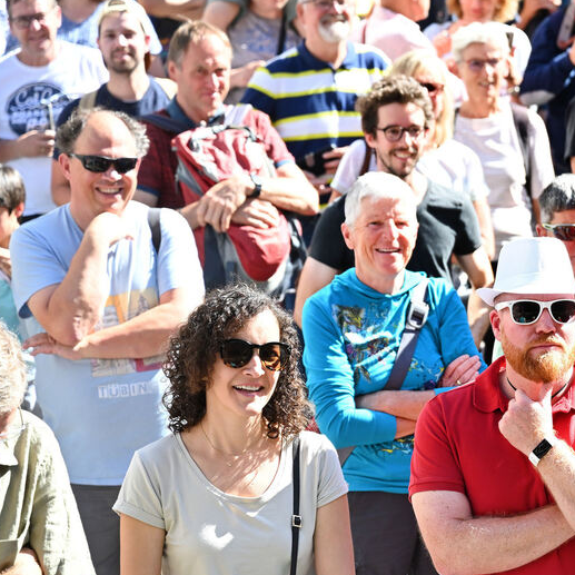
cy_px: 343
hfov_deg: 12.5
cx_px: 588
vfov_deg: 12.6
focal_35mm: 138
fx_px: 2593
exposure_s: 1/2500
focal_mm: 70
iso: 800
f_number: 3.2
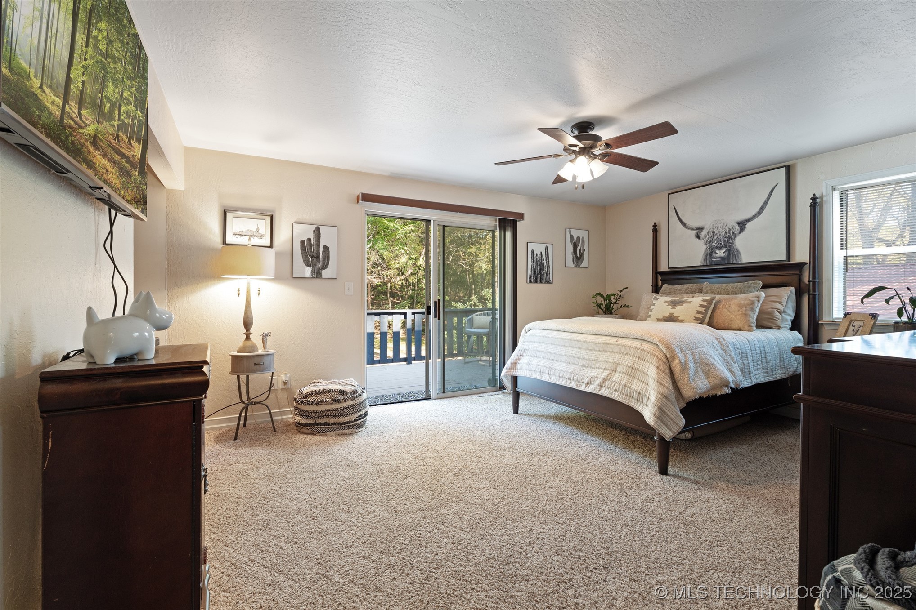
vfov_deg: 73.7
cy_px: 305
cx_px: 458
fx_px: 407
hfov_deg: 96.7
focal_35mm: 16
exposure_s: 1/2
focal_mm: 16
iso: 200
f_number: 9
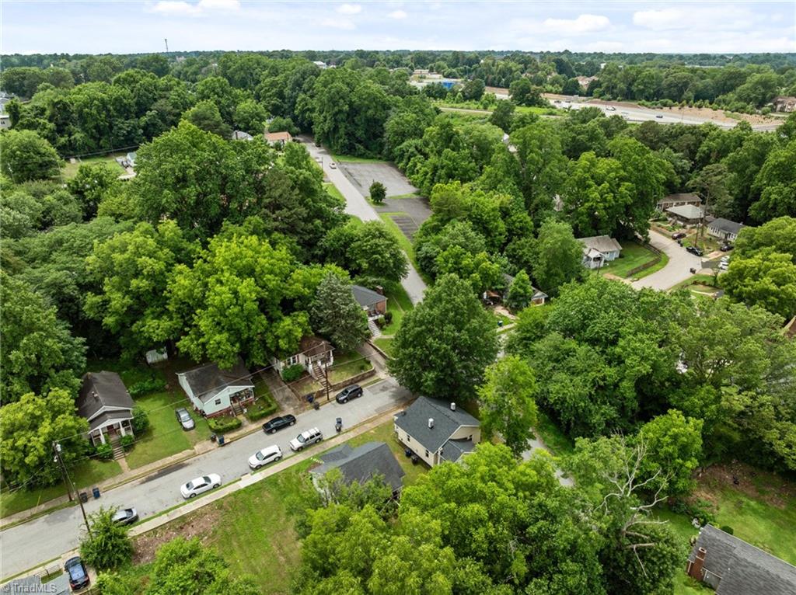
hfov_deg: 71.6
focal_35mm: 24
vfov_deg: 56.7
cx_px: 398
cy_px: 298
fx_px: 551
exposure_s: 1/200
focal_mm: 12.29
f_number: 6.3
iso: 100
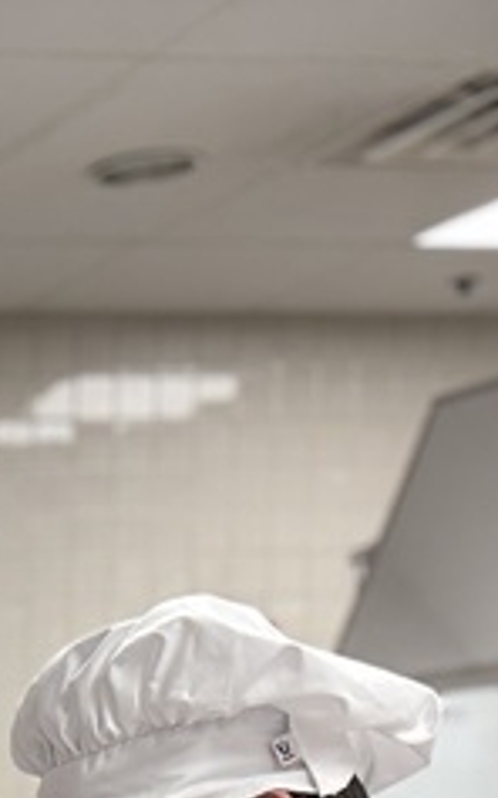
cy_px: 1286
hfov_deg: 10.3
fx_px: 2390
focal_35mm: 110
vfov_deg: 16.7
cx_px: -697
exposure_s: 1/120
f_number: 1.78
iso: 160
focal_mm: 6.76
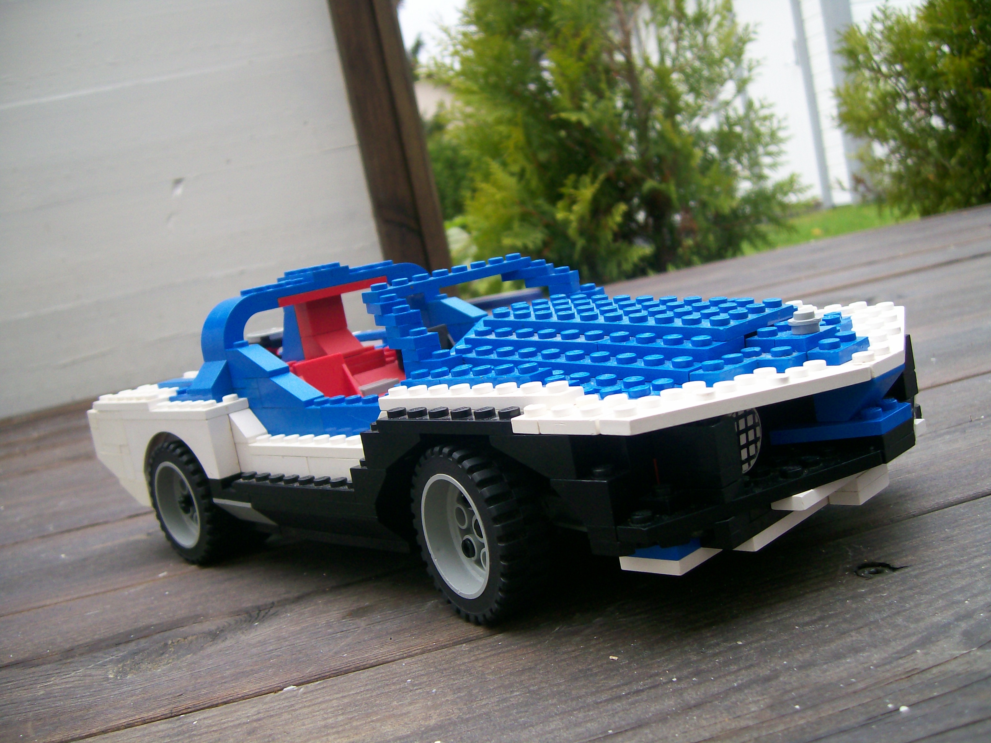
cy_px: 372
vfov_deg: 40.7
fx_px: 1002
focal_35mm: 35
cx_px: 496
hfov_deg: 52.6
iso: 80
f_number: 2.8
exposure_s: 1/57.3
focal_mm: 5.8
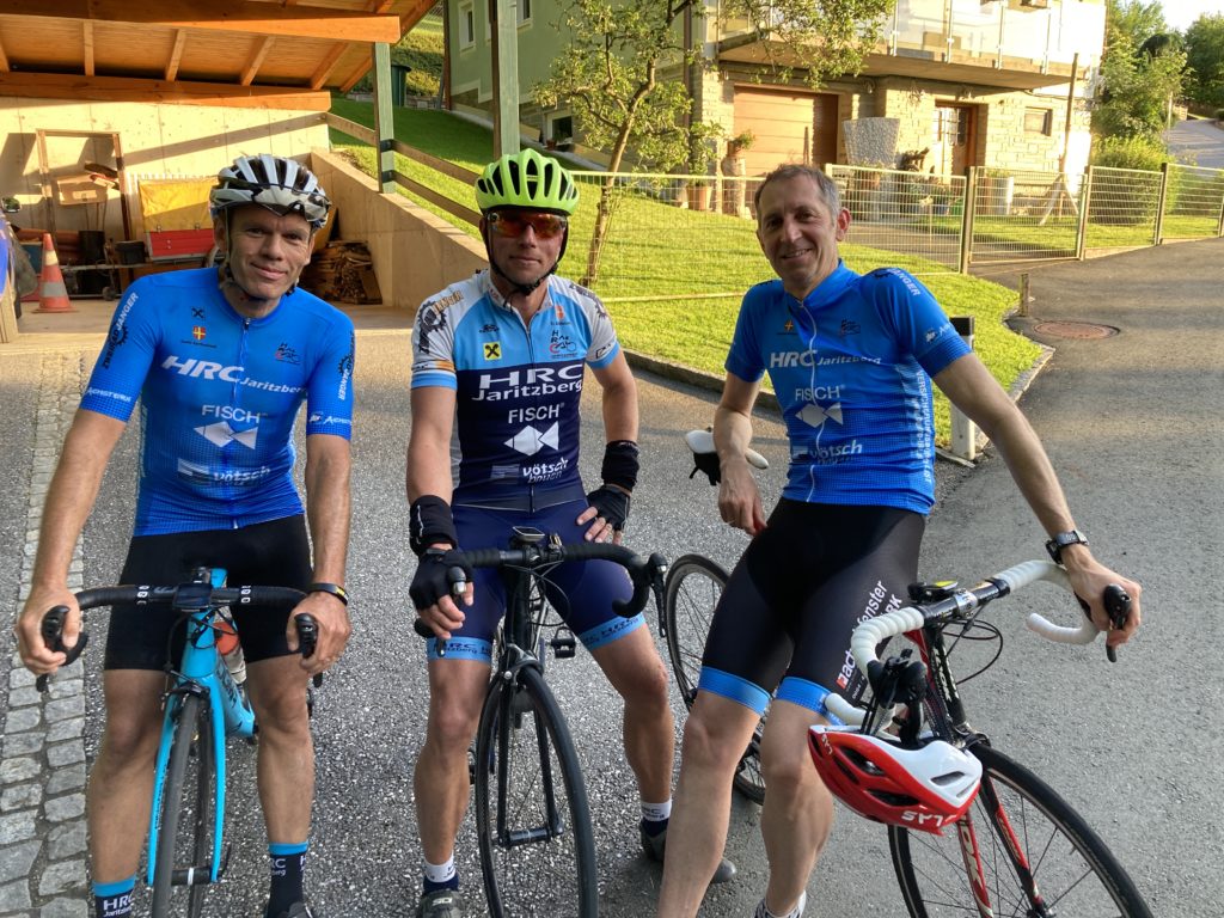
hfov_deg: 63.4
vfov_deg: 49.7
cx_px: 612
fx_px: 990
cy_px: 459
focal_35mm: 28
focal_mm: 3.99
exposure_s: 1/121
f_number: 1.8
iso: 40
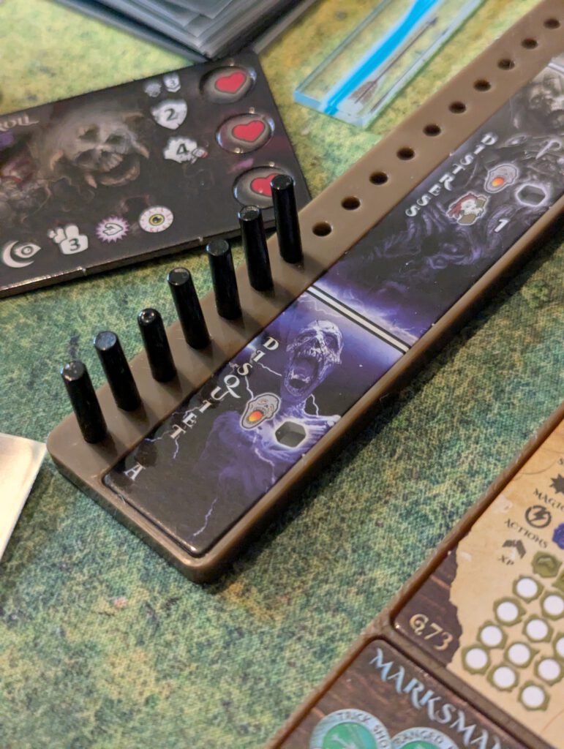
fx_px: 1040
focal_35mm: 48
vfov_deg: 39.6
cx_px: 282
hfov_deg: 30.3
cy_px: 374
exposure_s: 1/84.4
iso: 1246
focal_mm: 6.81
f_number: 1.85
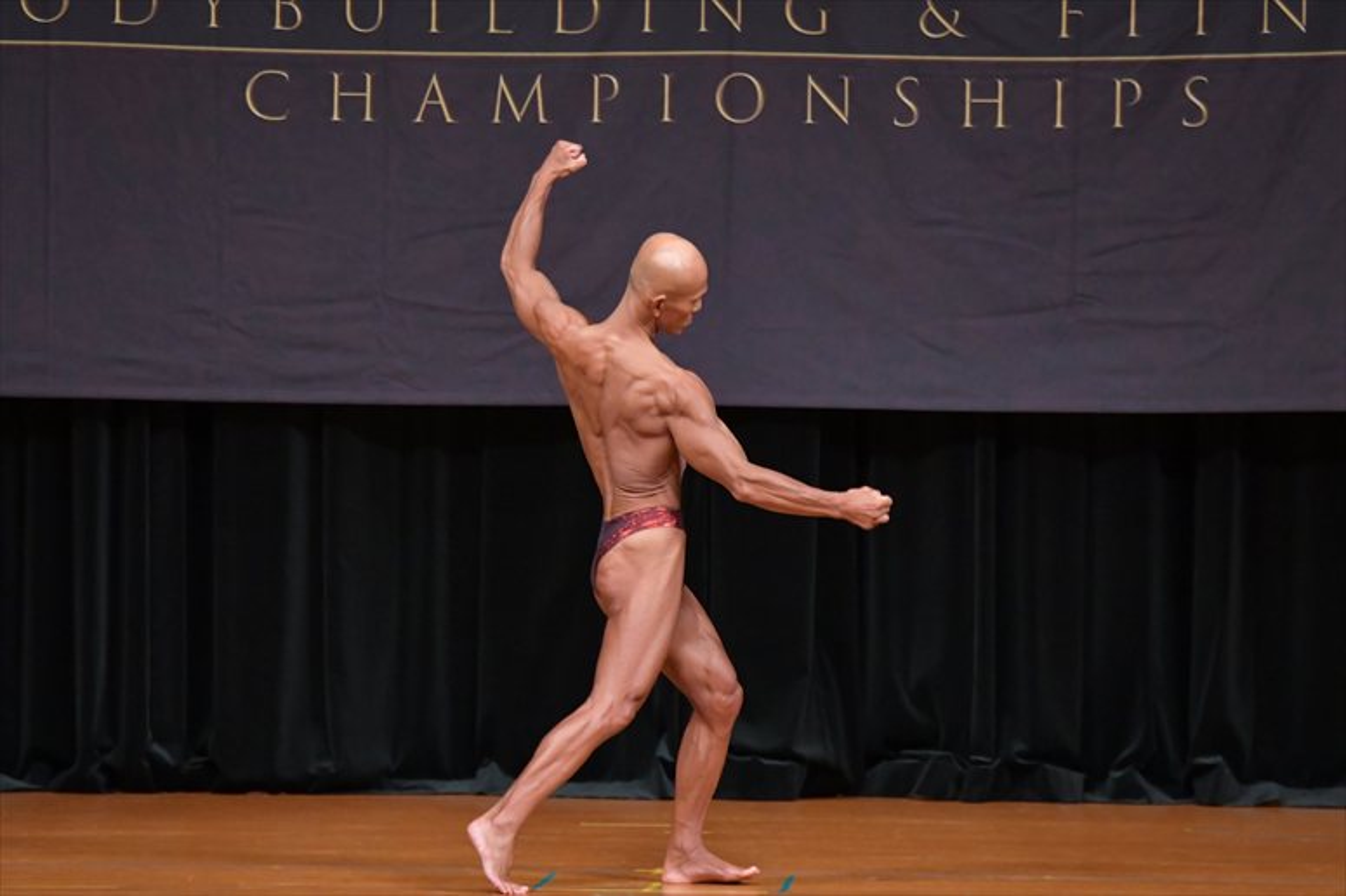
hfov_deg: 8.1
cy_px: 448
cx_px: 673
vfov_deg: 5.4
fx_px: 9530
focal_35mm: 255
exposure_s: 1/400
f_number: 5.6
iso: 5000
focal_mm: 170
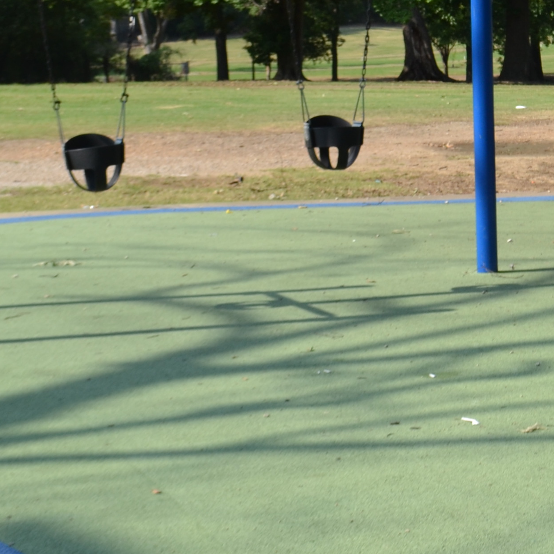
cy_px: 24
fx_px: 1883
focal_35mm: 104
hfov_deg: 16.3
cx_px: 577
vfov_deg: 16.4
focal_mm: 22
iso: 100
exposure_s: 1/200
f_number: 7.1
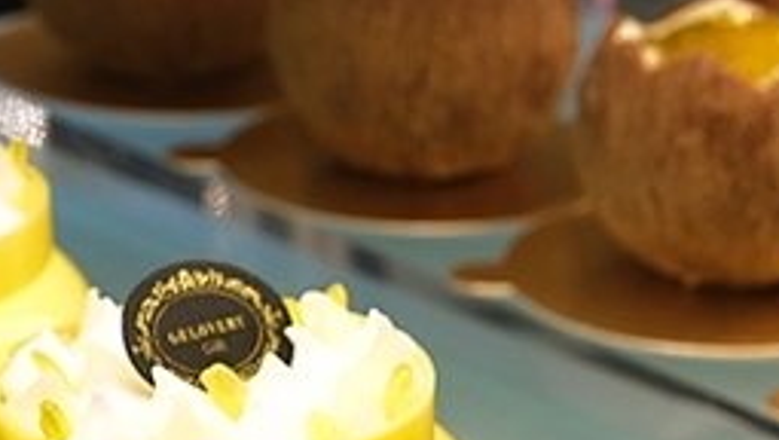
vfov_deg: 10.0
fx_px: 2522
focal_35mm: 122
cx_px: 1146
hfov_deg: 16.2
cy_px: 318
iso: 100
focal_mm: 23
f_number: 5
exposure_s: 1/110
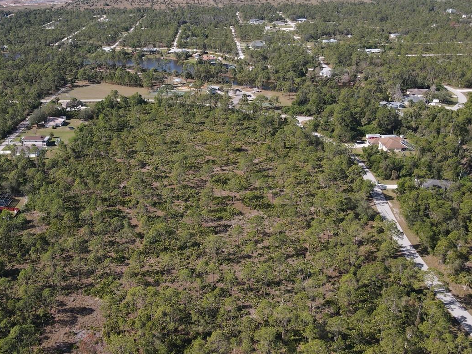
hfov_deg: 49.0
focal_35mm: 37
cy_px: 154
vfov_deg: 38.6
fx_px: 504
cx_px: 146
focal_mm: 4.5
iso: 100
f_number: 2.8
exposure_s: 1/500
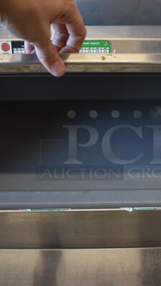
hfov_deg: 27.4
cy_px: 143
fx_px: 326
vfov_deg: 47.4
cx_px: 115
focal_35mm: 43
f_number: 3.5
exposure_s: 1/125
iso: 800
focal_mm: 18
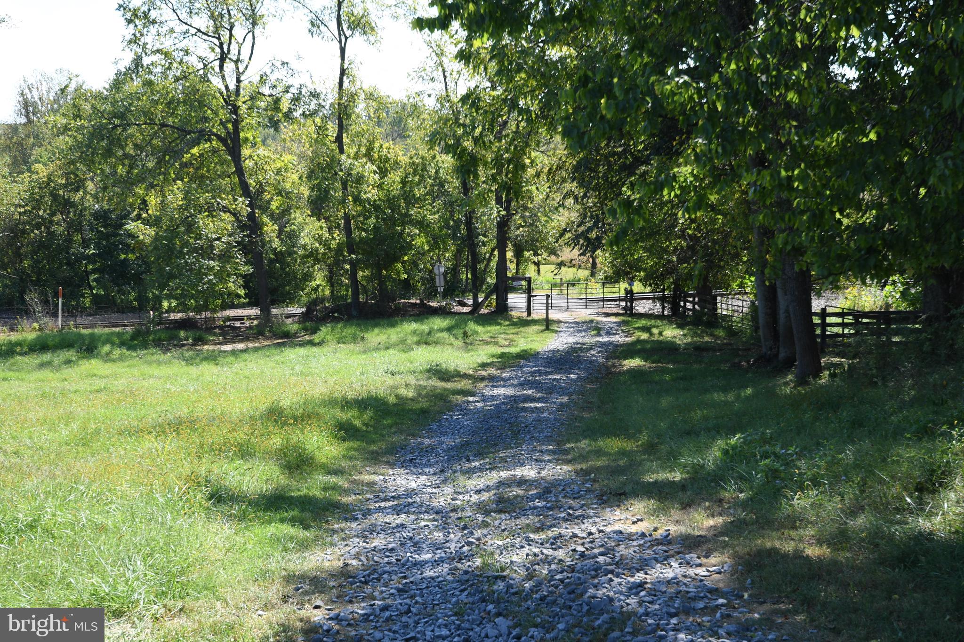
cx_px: 482
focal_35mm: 48
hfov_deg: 41.1
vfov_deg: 28.1
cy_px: 321
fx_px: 1285
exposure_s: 1/125
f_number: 5.6
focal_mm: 24
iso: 100
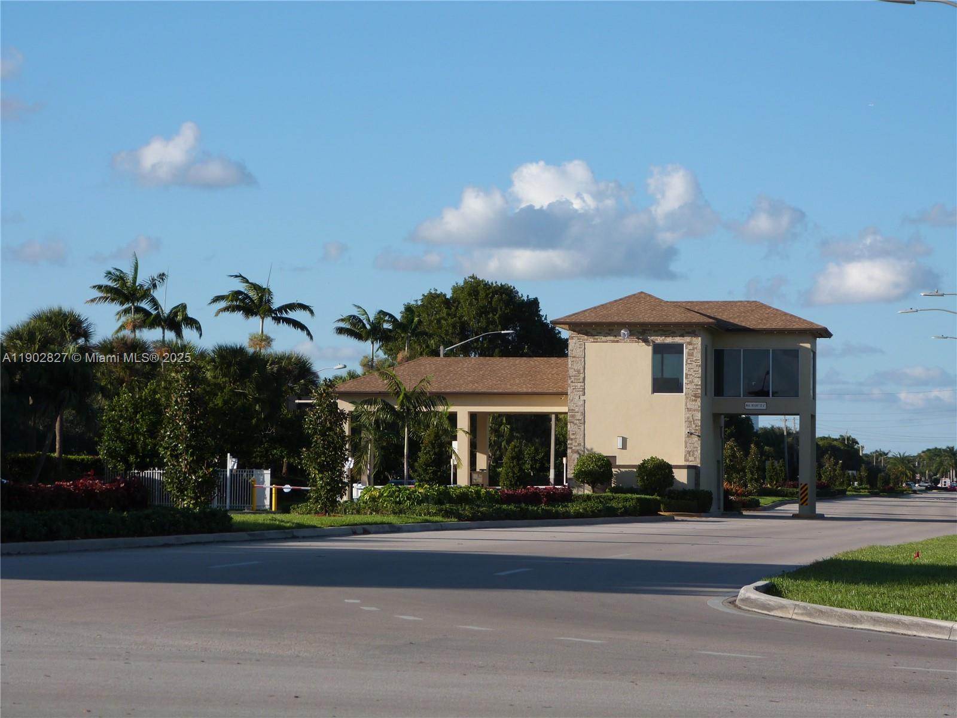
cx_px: 478
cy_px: 359
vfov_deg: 12.1
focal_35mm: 122
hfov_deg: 16.1
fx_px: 3373
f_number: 3.6
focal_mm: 21.9
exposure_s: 1/800
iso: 100
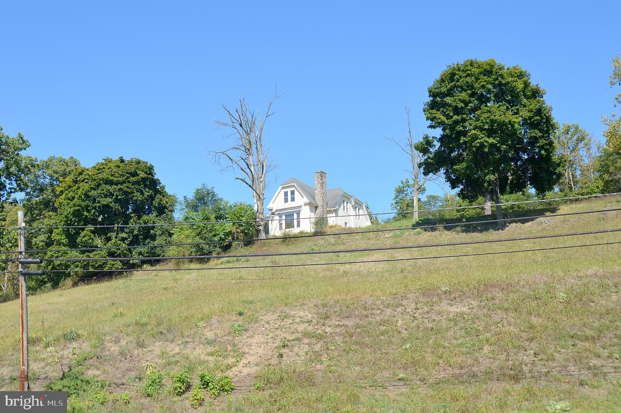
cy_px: 206
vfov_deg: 36.8
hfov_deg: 53.2
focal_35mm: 36
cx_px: 310
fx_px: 620
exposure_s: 1/250
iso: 100
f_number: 8
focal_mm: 24
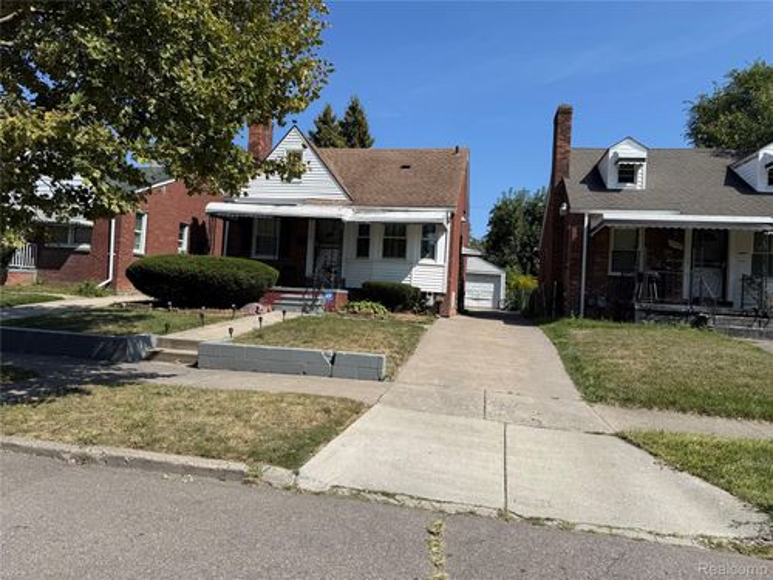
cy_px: 290
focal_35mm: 24
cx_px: 386
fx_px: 536
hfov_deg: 71.6
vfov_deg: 56.8
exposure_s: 1/5319
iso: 80
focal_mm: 6.76
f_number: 1.78
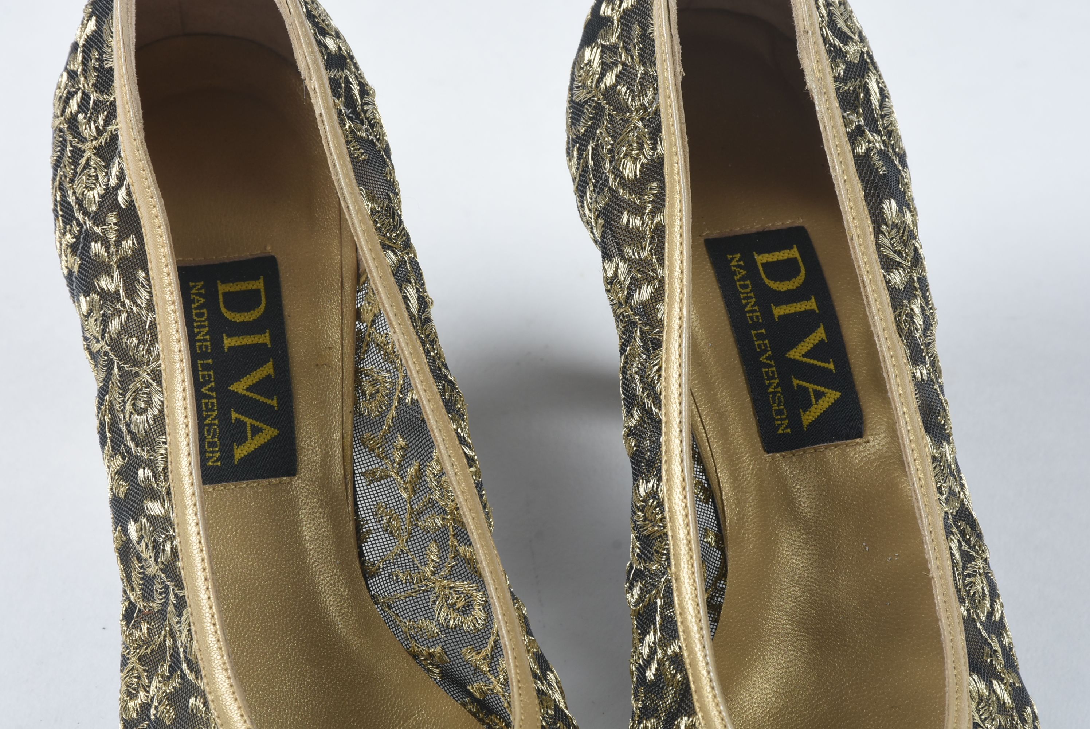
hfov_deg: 9.8
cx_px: 545
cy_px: 364
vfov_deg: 6.6
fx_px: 6363
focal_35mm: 210
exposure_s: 1/125
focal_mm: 140
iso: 200
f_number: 14
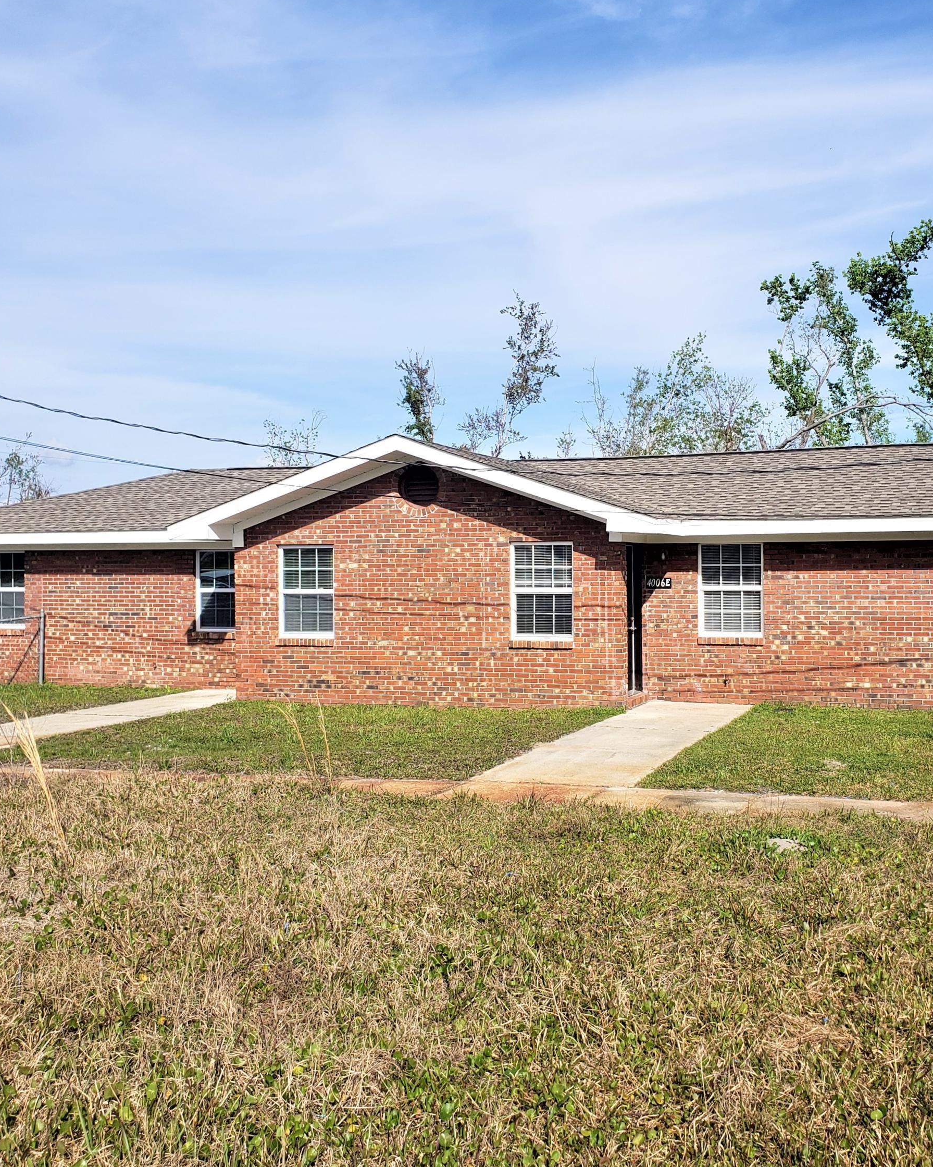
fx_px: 1174
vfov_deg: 52.8
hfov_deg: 43.2
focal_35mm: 34
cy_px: 582
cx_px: 541
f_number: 2.4
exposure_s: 1/1668
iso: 50
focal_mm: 4.3
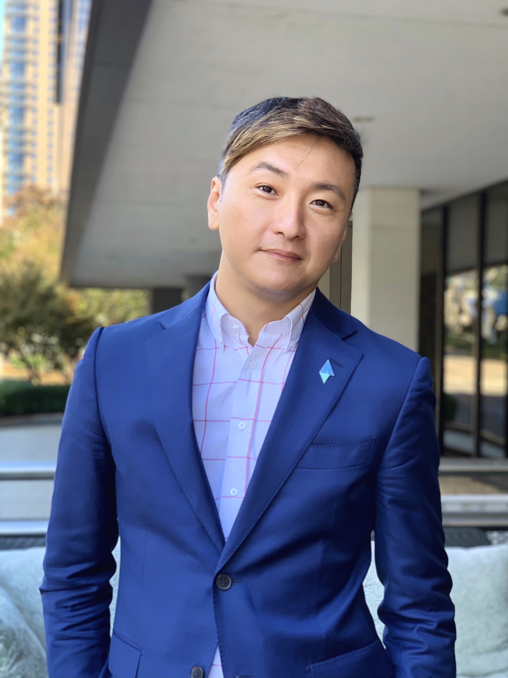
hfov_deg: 28.0
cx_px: 254
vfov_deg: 36.8
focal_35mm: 52
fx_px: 1018
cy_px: 339
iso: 40
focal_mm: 6
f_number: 2.4
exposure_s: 1/122
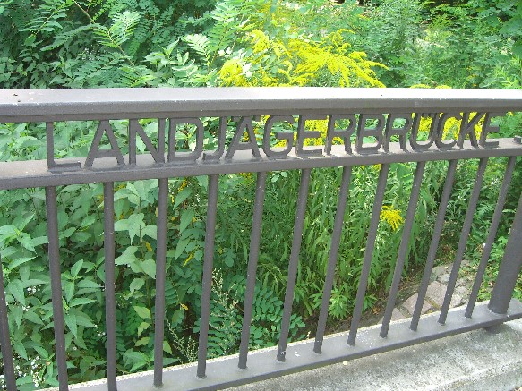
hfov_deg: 49.0
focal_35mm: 38
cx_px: 261
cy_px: 196
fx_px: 573
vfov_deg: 37.7
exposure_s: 1/100
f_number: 2.8
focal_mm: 7.9
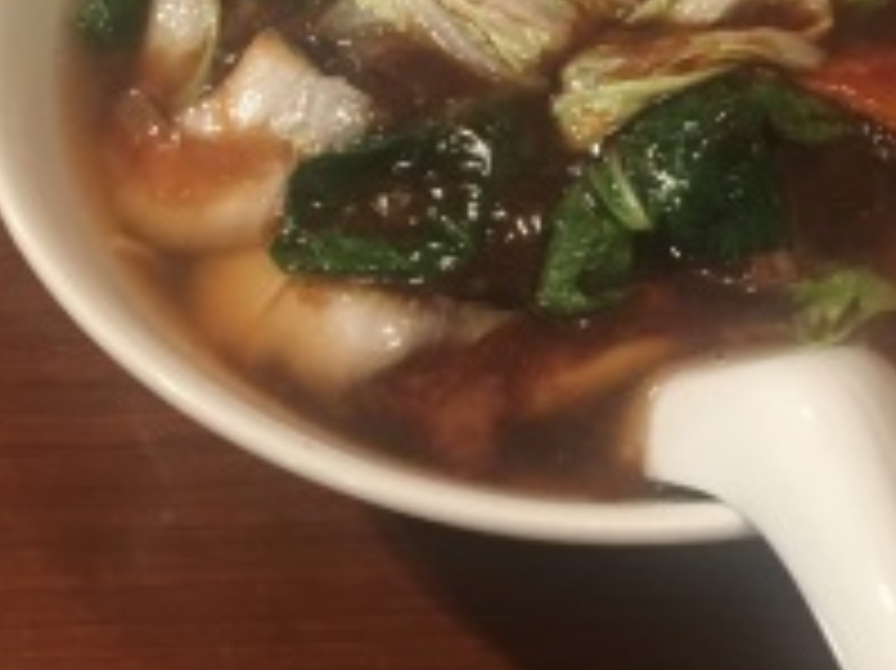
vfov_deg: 20.8
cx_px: 545
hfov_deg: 27.7
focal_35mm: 70
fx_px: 1811
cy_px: 171
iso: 200
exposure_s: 1/17
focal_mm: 4.15
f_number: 2.2
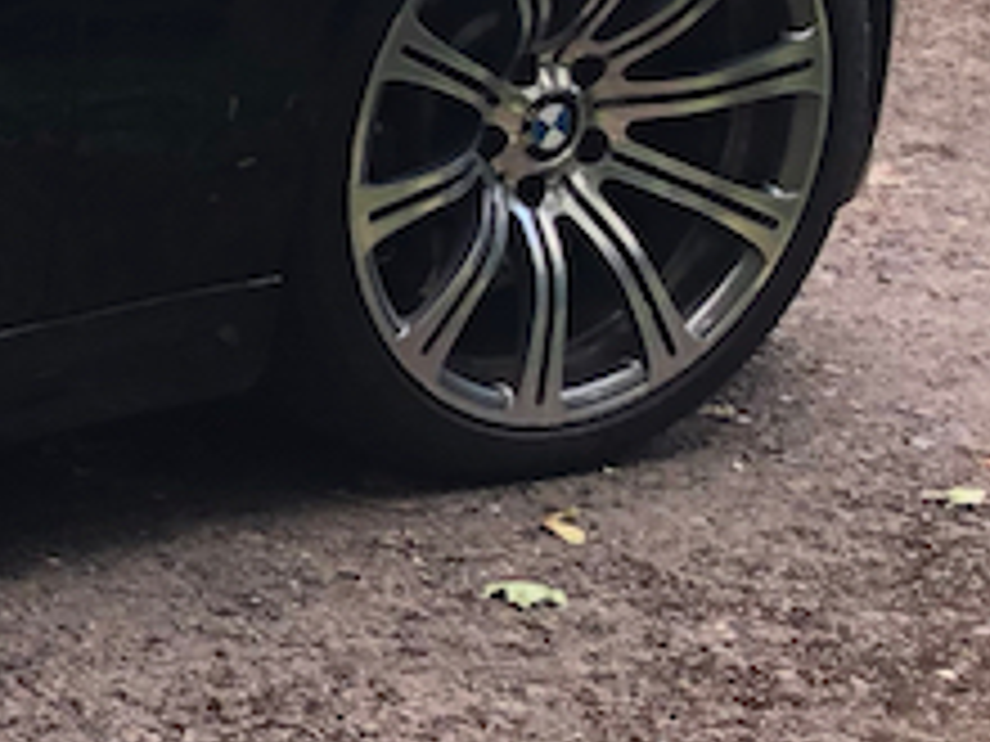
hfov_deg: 9.7
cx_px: -1840
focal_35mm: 163
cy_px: 4
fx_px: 4662
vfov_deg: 9.1
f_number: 1.8
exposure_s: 1/120
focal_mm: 4
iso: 50
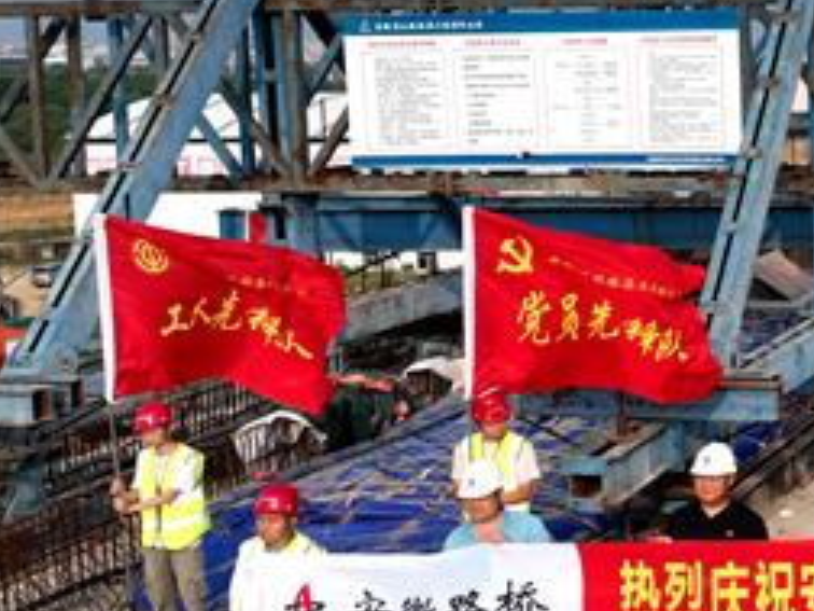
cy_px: 251
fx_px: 1787
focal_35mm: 76
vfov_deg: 19.4
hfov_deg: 22.7
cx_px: 1072
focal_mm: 12.29
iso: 100
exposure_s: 1/1600
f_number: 2.8
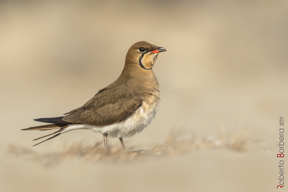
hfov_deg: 3.4
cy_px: 96
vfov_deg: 2.3
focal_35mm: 600
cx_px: 144
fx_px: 4799
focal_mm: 600
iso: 360
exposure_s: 1/1250
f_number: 9
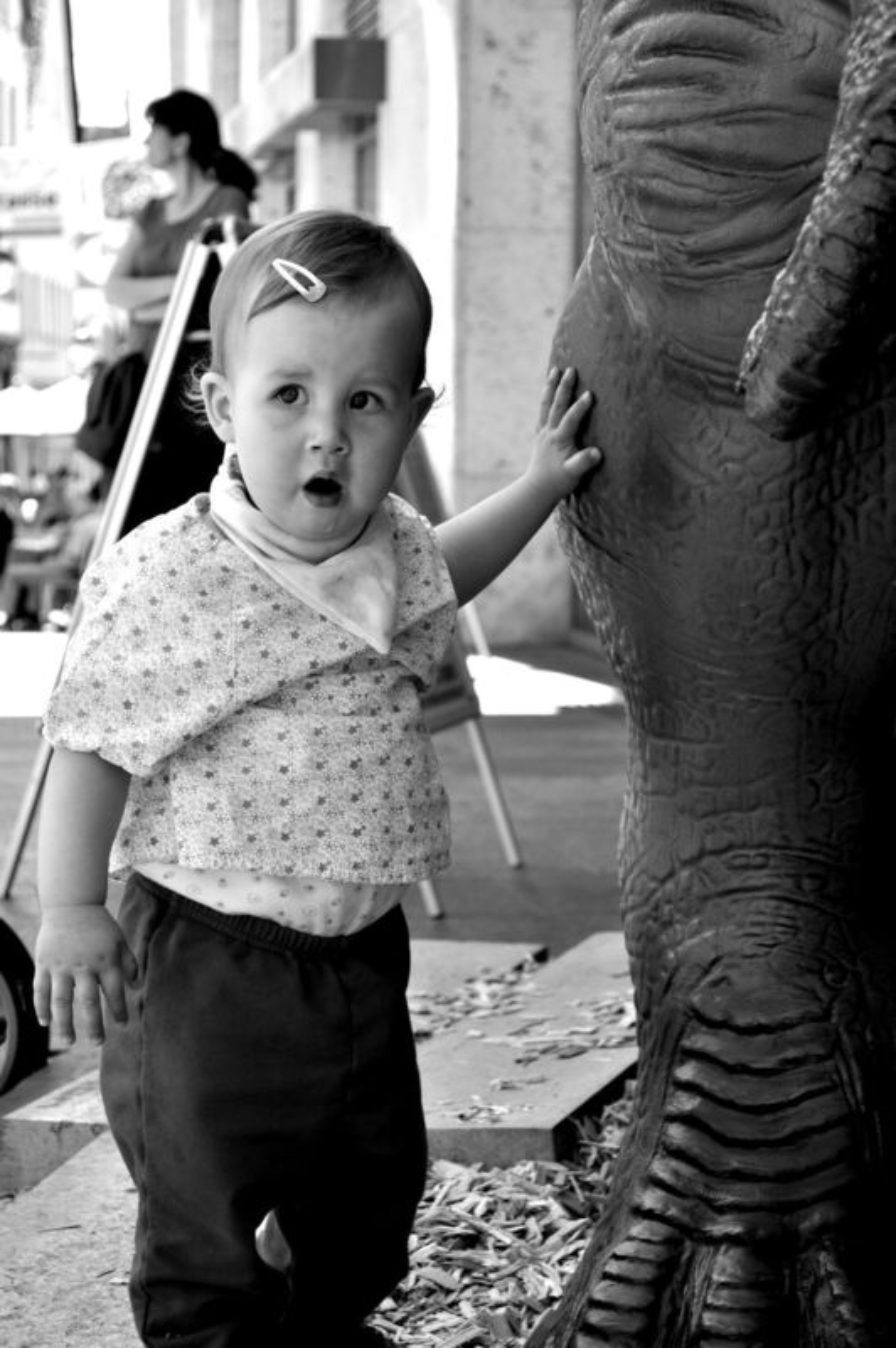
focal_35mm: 82
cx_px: 448
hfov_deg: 16.5
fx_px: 3085
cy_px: 674
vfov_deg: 24.6
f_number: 7.1
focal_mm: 55
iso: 200
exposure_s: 1/200
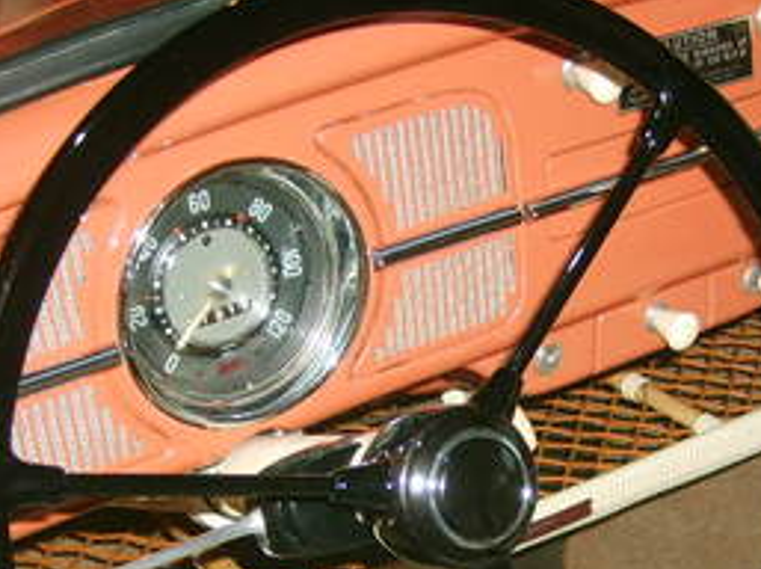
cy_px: 530
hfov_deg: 25.9
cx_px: 477
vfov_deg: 19.2
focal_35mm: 75
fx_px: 1646
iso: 100
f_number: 2.8
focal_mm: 5.8
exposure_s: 1/30
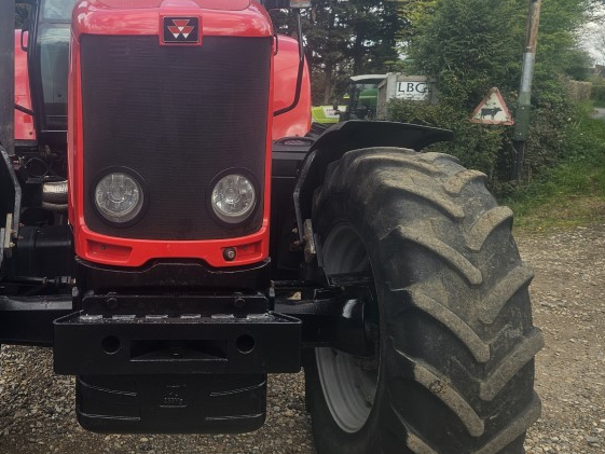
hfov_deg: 43.5
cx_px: 160
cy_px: 175
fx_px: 734
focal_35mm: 42
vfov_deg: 34.2
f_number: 1.8
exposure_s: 1/551
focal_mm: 5.4
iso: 25
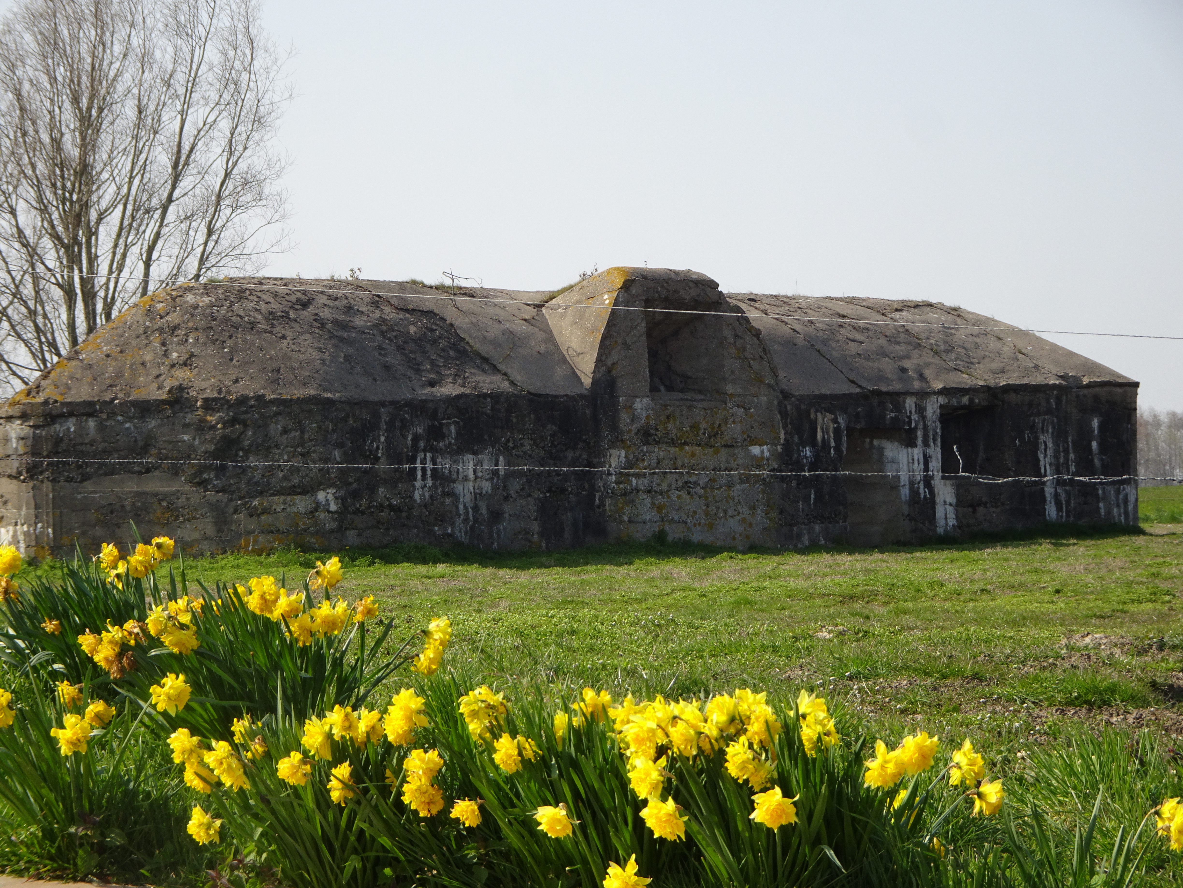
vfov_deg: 10.4
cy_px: 444
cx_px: 592
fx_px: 4887
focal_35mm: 143
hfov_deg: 13.8
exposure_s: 1/250
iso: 80
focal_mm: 24.36
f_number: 5.6
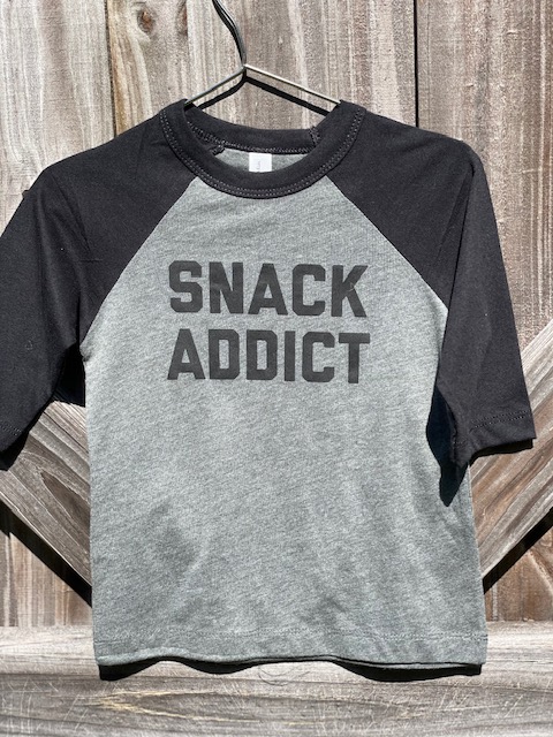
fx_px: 1108
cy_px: 368
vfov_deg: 36.8
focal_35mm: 52
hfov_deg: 28.0
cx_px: 276
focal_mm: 6
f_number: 2
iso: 25
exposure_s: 1/978
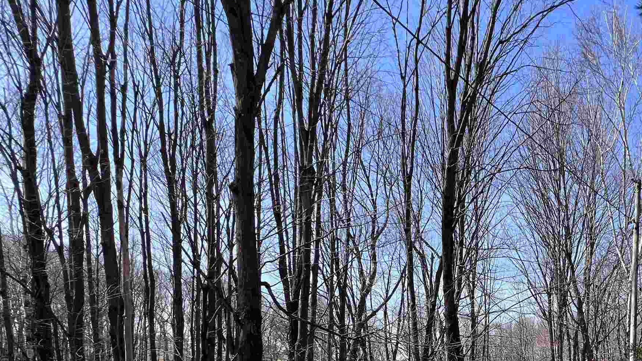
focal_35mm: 25
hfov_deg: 68.0
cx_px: 501
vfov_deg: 37.3
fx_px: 426
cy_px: 412
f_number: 1.8
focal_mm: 1.57
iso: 32
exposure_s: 1/704
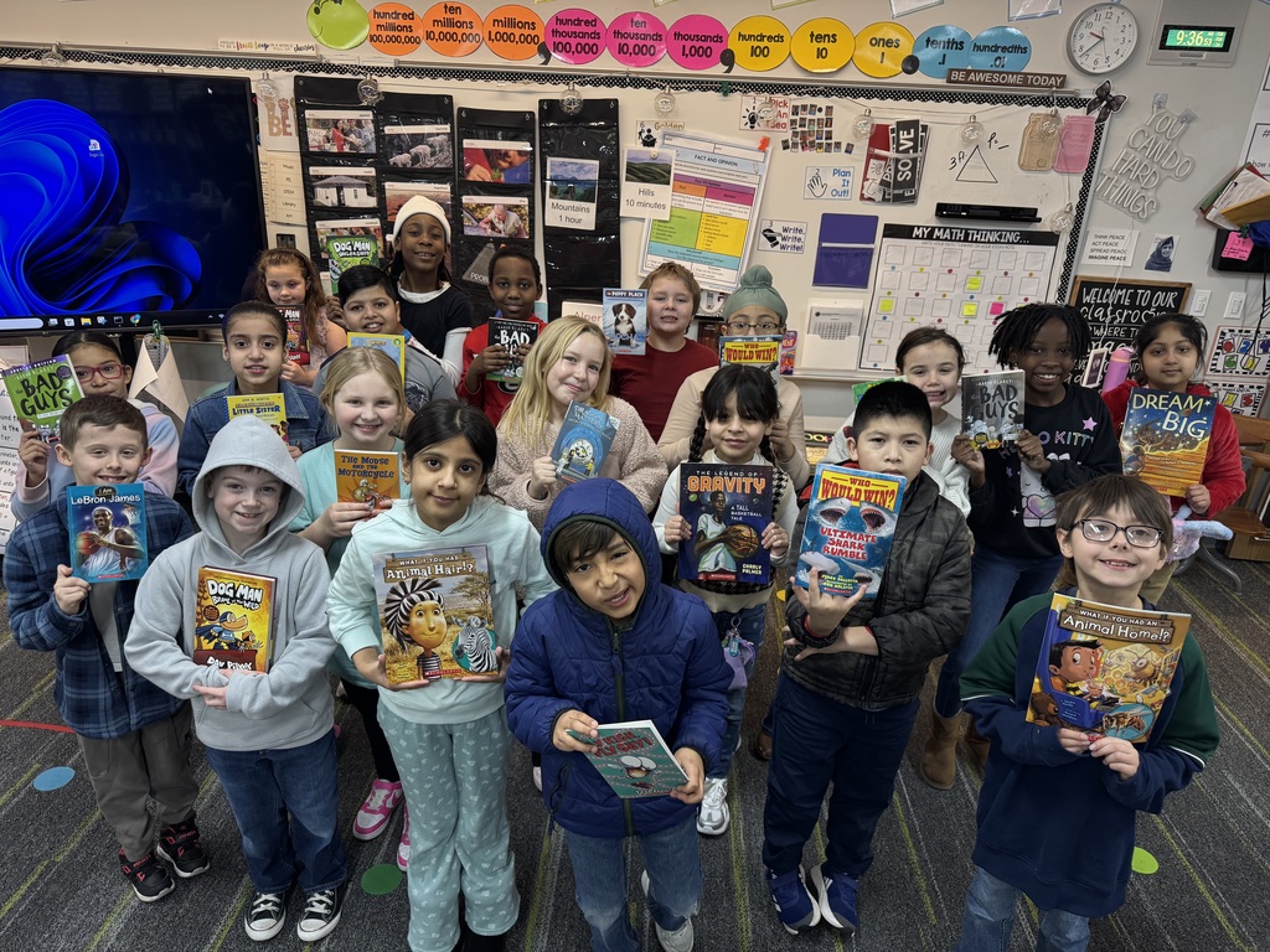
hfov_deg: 71.6
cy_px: 476
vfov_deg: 56.8
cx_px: 635
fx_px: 881
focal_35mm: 24
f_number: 1.78
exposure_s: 1/100
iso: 200
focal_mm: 6.76
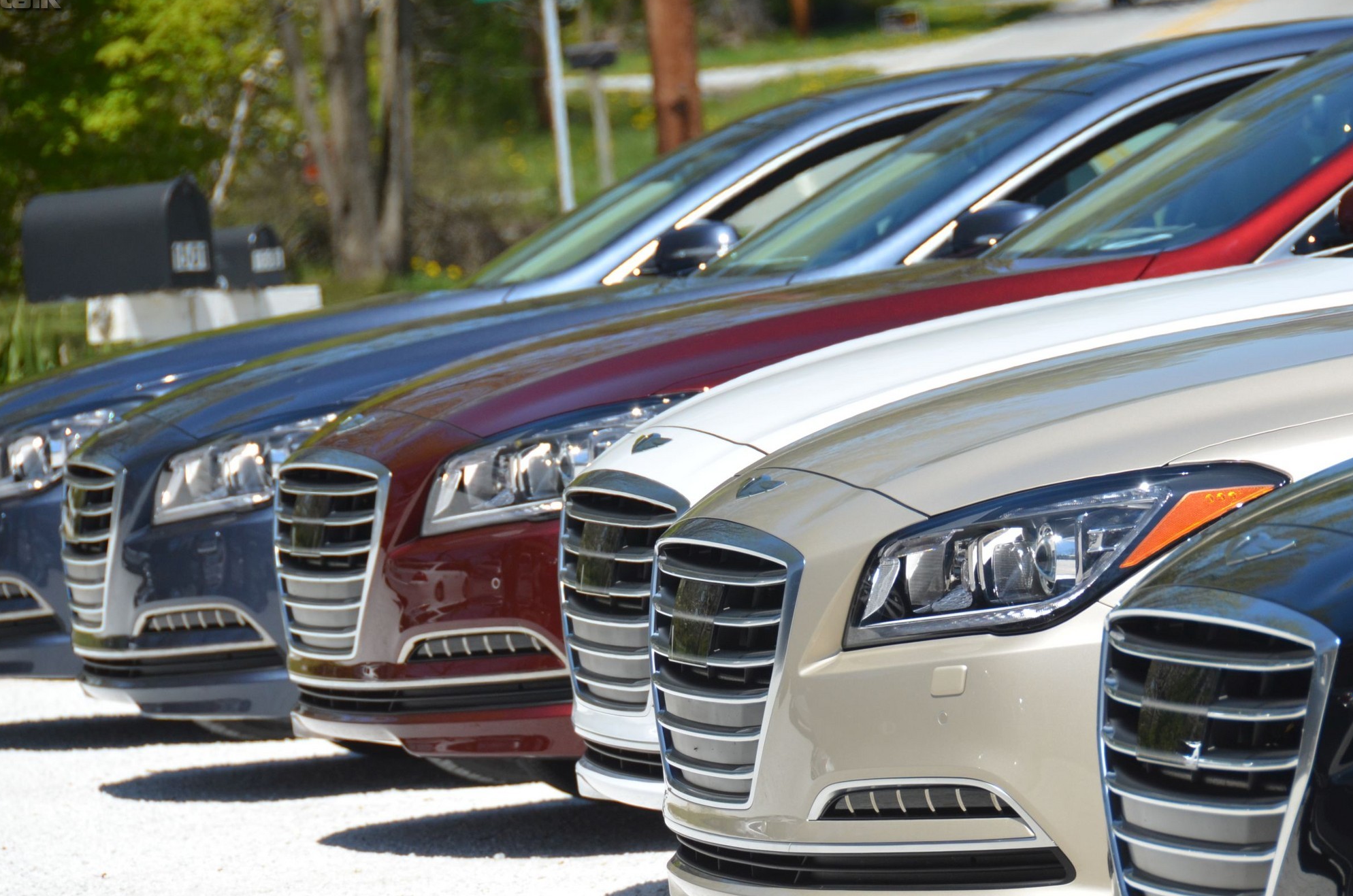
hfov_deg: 7.3
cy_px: 545
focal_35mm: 283
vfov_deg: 4.8
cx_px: 760
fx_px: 10615
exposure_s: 1/1600
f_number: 6.3
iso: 400
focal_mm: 150
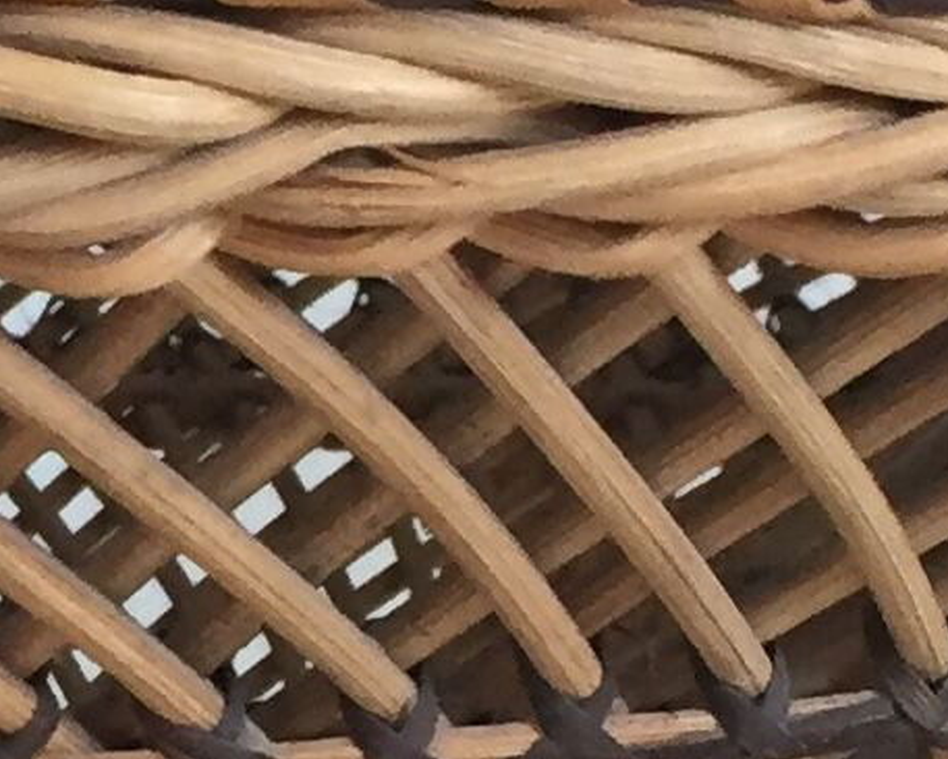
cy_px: 827
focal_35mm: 202
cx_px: 15
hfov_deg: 9.5
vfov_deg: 7.6
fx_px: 5670
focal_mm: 4.15
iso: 64
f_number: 2.2
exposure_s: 1/33
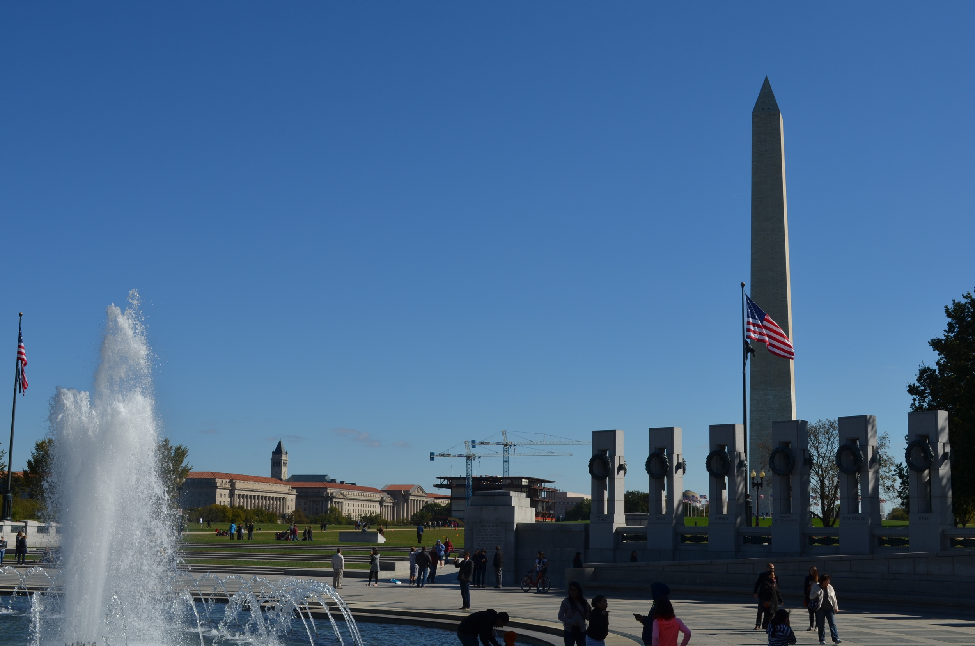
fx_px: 1297
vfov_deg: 28.0
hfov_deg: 41.2
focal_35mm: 48
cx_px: 488
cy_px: 323
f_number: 9
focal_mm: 32
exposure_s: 1/320
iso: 100
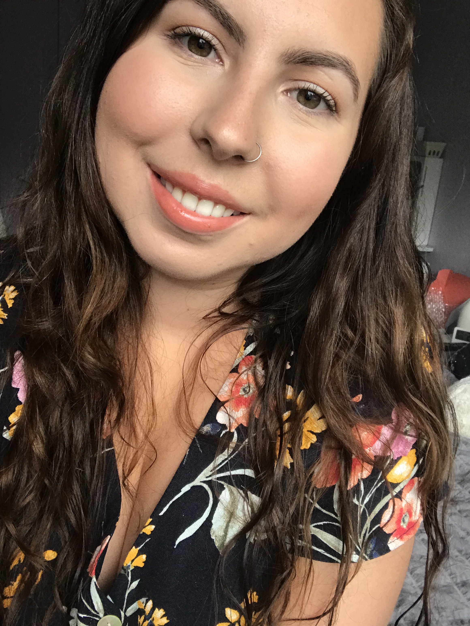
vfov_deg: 56.8
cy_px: 313
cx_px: 235
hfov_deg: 44.2
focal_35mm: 32
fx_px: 579
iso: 50
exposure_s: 1/30
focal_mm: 2.87
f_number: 2.2
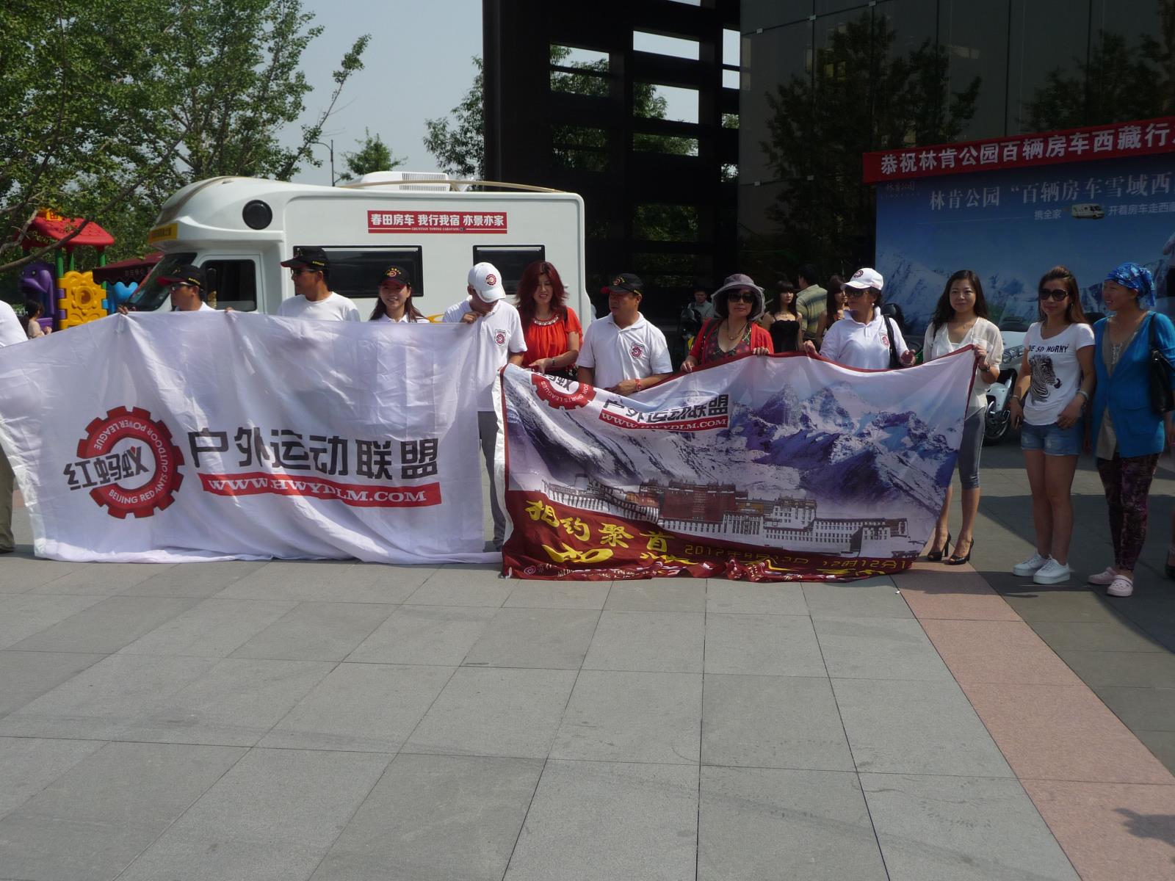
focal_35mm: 36
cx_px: 588
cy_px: 440
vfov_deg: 39.7
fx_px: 1222
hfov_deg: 51.4
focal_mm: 6
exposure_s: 1/1000
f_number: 3.7
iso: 100
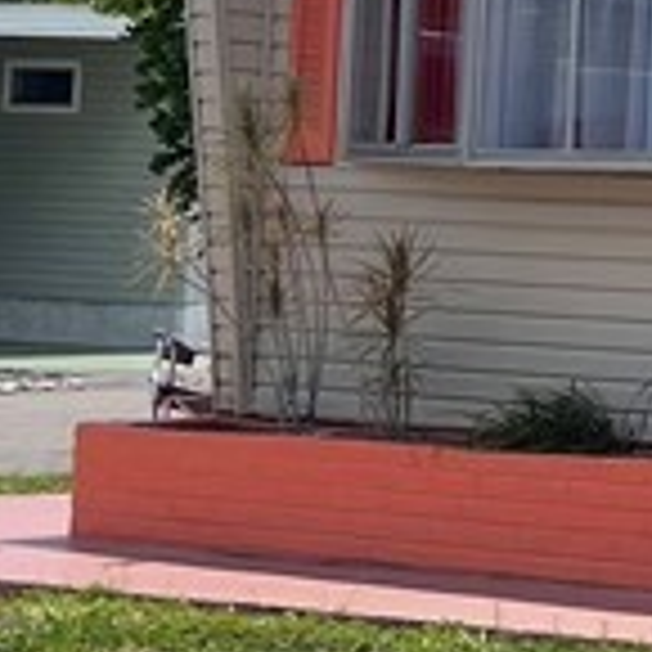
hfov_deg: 8.9
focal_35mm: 162
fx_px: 3452
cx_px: 1902
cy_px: 76
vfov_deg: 10.7
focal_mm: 5.1
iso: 32
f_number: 1.6
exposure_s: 1/6993
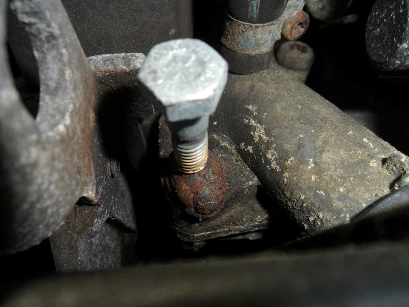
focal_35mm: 27
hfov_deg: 65.3
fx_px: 319
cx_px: 204
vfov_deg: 51.4
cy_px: 154
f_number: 8.9
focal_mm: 4.9
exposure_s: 1/45
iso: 80
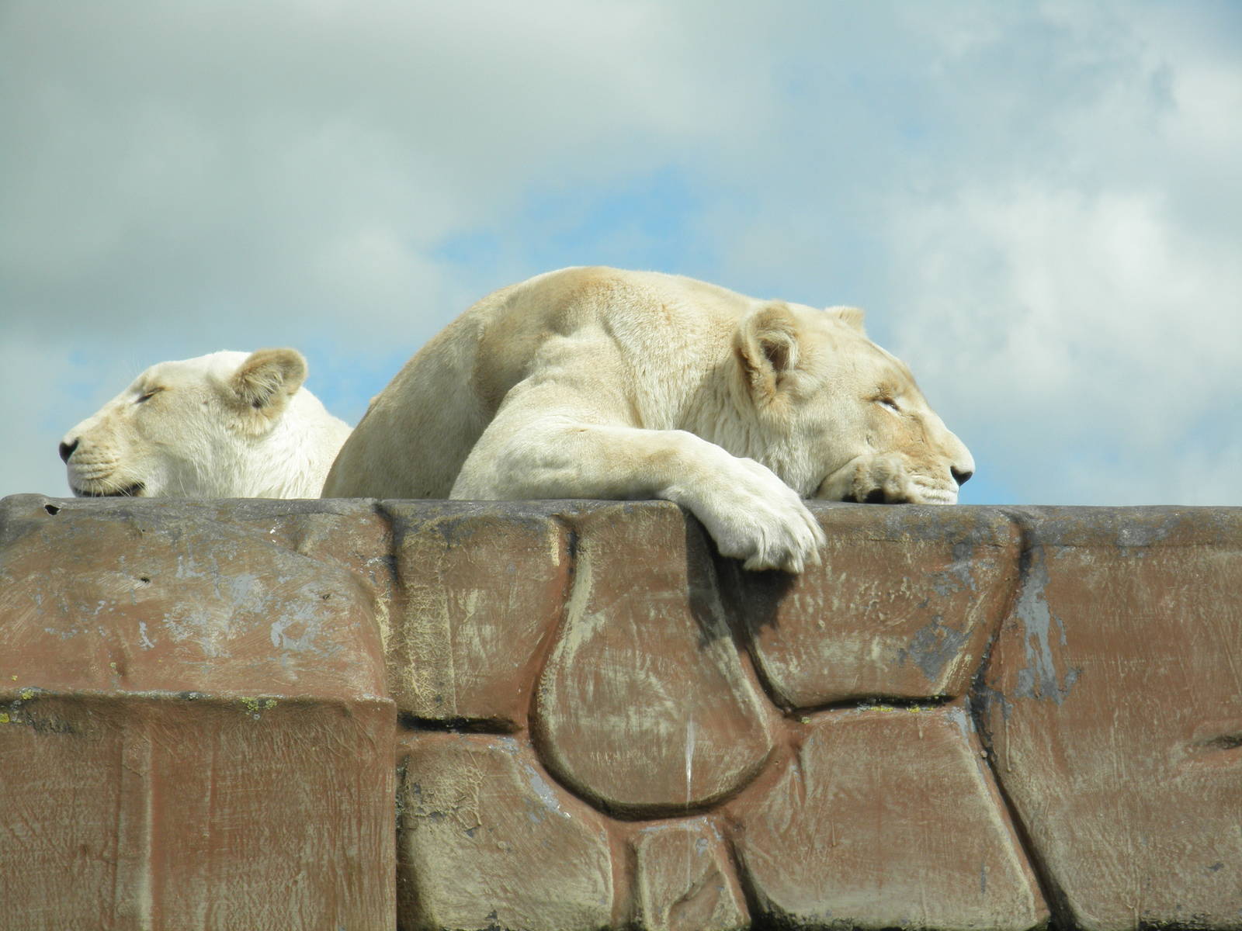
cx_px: 621
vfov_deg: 7.6
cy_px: 466
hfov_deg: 10.1
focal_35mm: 196
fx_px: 7032
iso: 64
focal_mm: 35
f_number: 5.9
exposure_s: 1/250
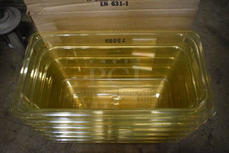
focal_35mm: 33
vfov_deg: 40.1
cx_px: 114
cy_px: 76
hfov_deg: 57.2
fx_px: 210
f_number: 3.8
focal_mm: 22
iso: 3200
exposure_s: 1/125
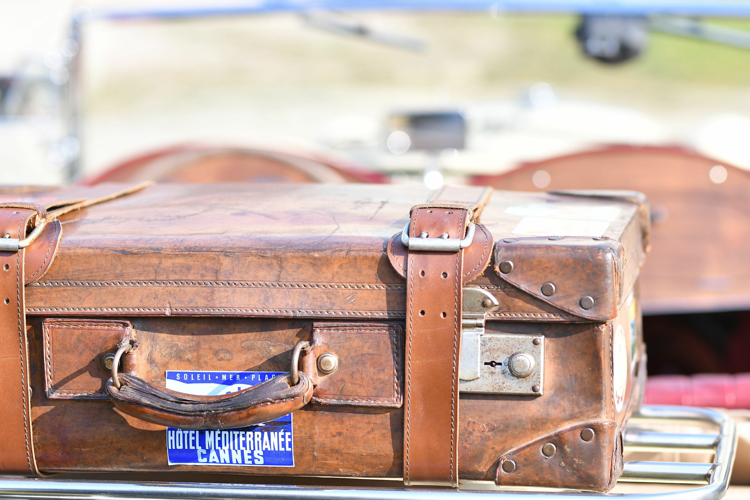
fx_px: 2646
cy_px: 250
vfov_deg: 10.8
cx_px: 375
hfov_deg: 16.1
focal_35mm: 127
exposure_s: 1/500
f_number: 2.5
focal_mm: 85
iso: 100
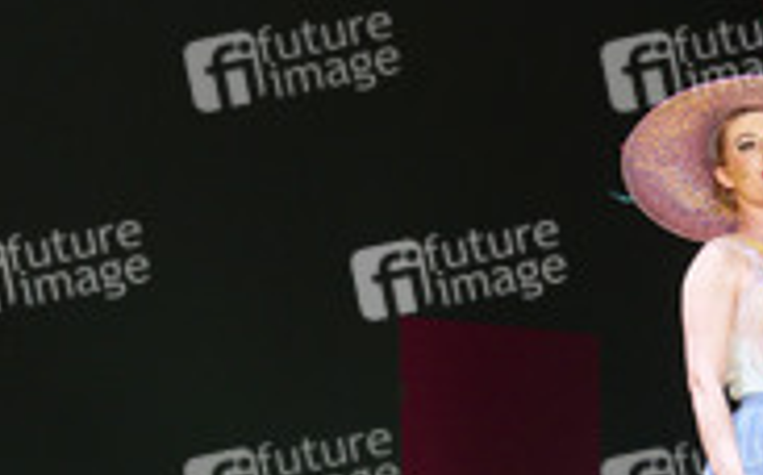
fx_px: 6274
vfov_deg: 4.3
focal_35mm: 302
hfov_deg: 6.9
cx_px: 765
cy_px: 583
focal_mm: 120
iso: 1600
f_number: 5
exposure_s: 1/250
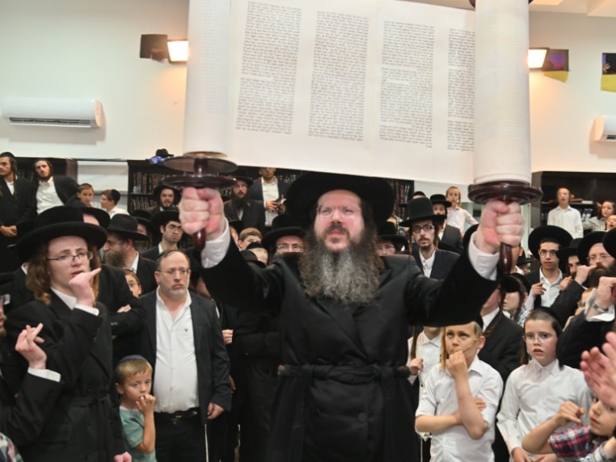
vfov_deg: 45.4
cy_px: 202
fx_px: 552
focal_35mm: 31
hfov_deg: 58.3
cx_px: 327
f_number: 4
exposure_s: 1/200
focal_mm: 24
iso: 500
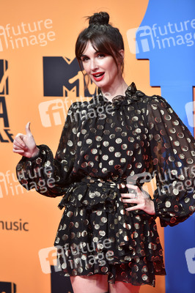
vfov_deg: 15.2
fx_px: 1099
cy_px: 146
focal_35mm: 135
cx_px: 98
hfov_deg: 10.1
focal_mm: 135
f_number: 3.5
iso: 2000
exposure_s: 1/250
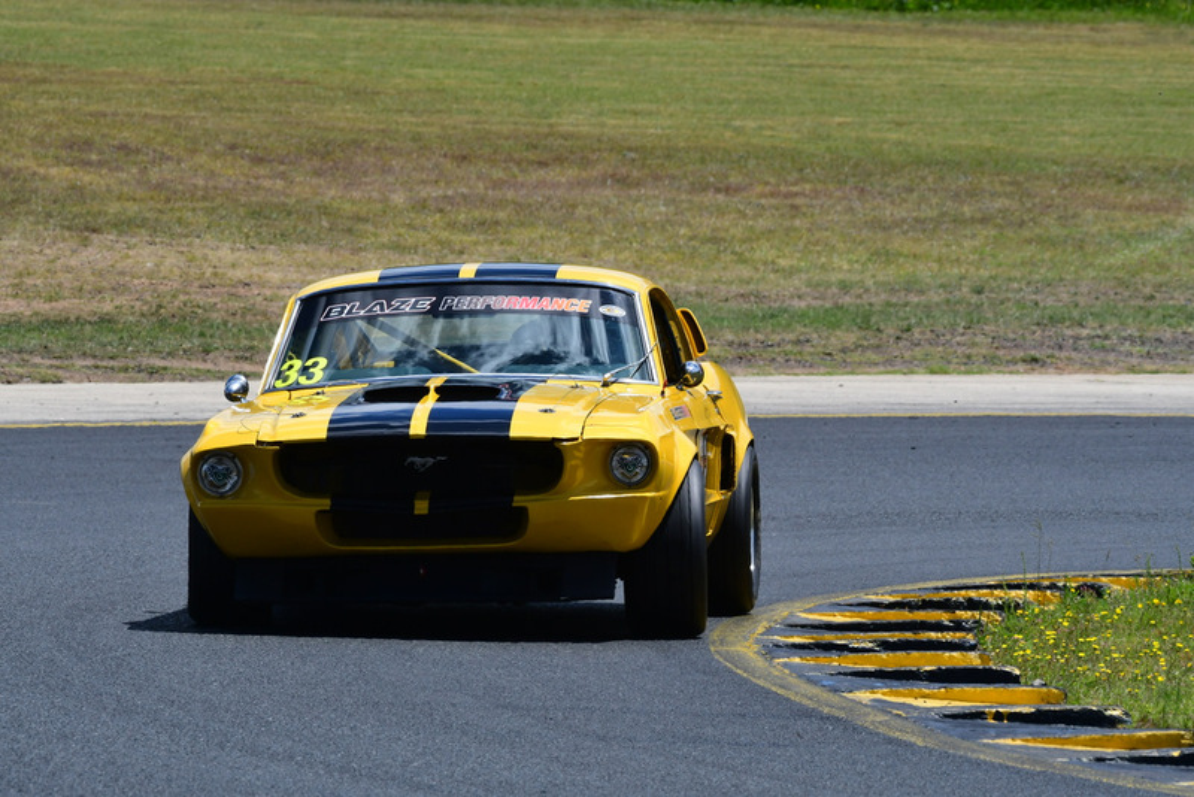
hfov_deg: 4.4
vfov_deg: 3.0
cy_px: 398
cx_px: 597
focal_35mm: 465
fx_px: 15427
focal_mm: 310
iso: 320
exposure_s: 1/640
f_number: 11
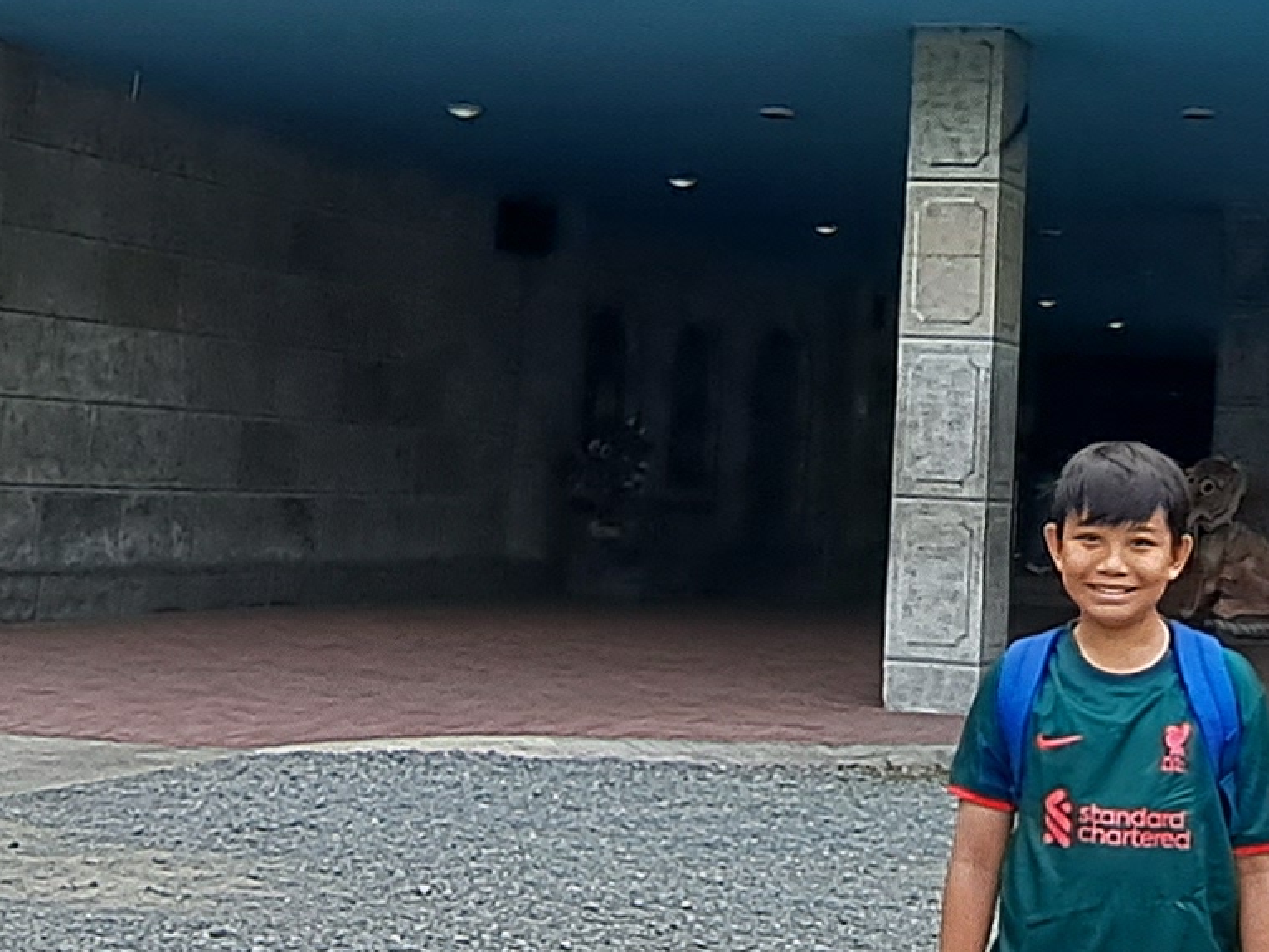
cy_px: 30
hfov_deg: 28.1
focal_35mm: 68
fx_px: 2493
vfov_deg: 21.0
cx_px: 970
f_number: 2.2
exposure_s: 1/814
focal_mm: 1.74
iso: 50
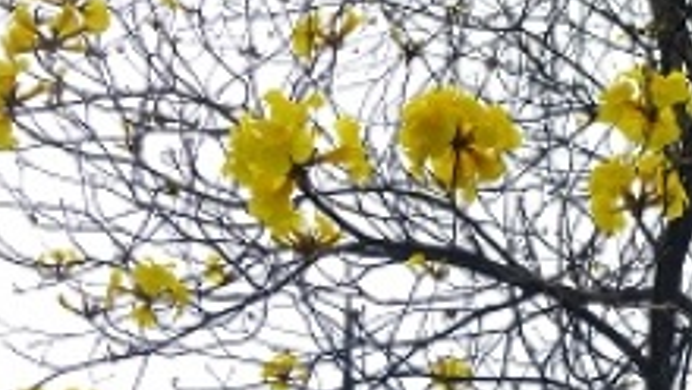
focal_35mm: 84
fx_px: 1542
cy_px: 552
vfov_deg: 13.7
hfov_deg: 24.8
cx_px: 569
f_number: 3.5
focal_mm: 6
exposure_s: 1/250
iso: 100
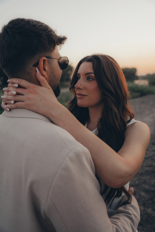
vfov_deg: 58.9
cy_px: 116
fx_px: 206
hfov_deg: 41.2
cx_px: 78
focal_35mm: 32
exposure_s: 1/1000
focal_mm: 31.9
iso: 640
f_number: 2.8
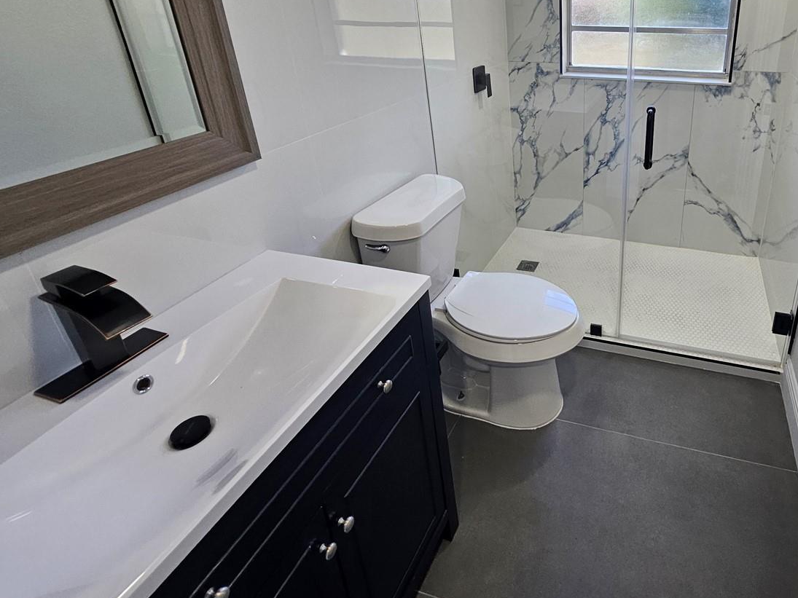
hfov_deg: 79.9
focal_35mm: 19
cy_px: 171
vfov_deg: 65.6
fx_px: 438
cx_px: 571
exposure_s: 1/60
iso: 80
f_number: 2.2
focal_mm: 1.7
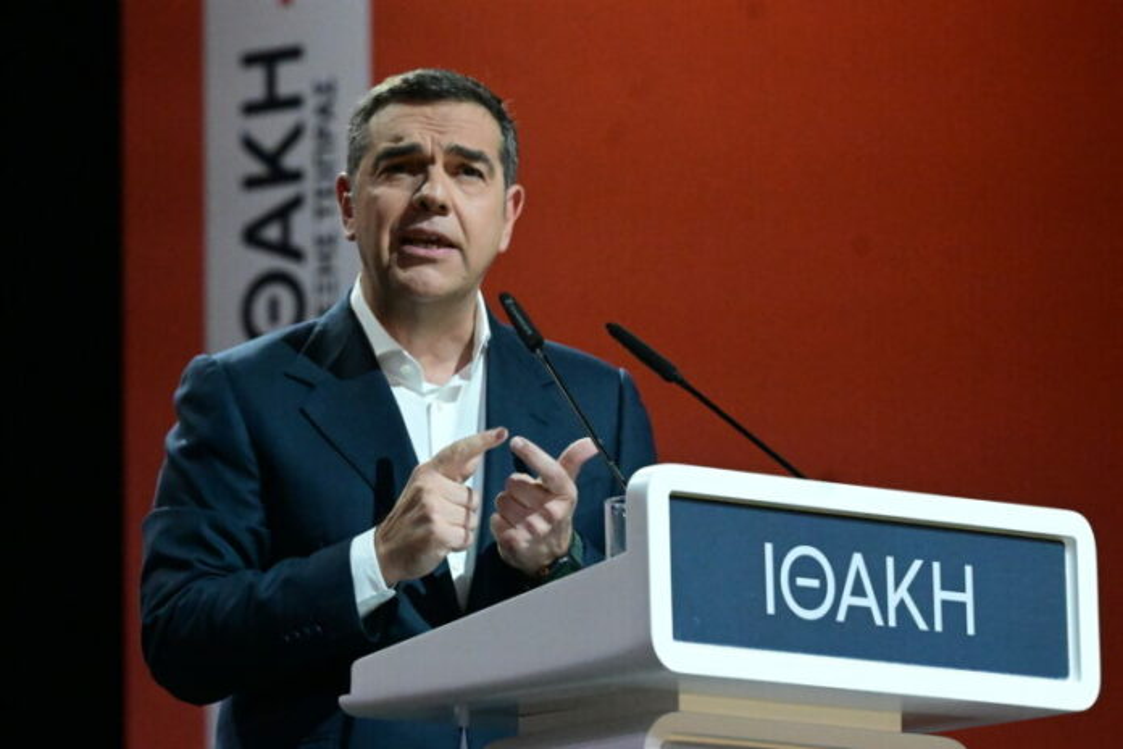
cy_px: 374
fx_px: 8172
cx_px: 562
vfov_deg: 5.2
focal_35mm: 262
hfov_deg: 7.9
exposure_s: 1/640
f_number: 6.3
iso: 10000
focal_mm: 175
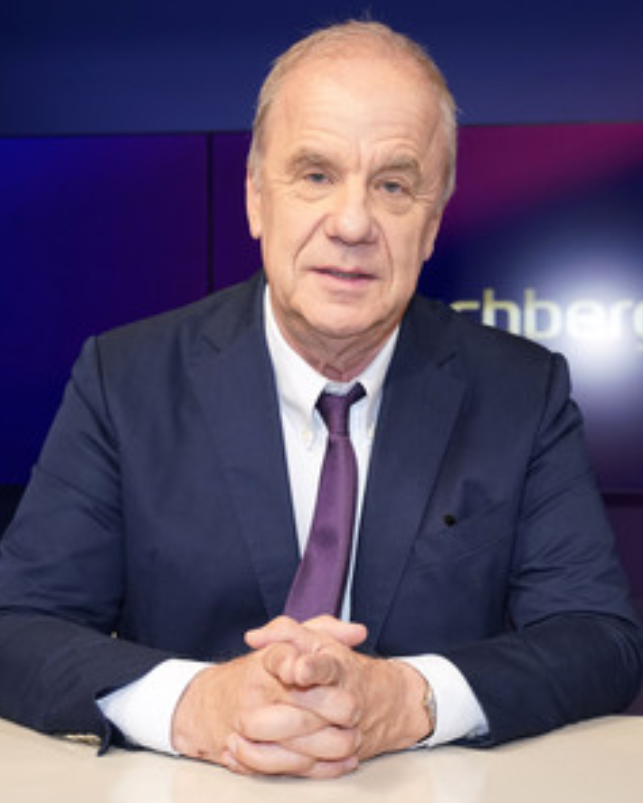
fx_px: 1427
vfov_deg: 31.4
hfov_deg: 25.4
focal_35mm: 60
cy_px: 404
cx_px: 332
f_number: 5
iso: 2000
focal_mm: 42
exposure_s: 1/160
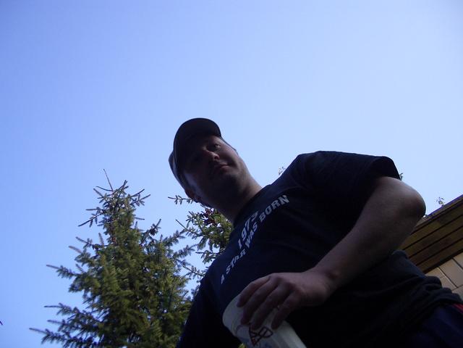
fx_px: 468
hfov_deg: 52.6
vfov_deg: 40.7
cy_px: 174
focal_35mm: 35
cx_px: 232
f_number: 2.6
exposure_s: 1/250
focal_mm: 5.8
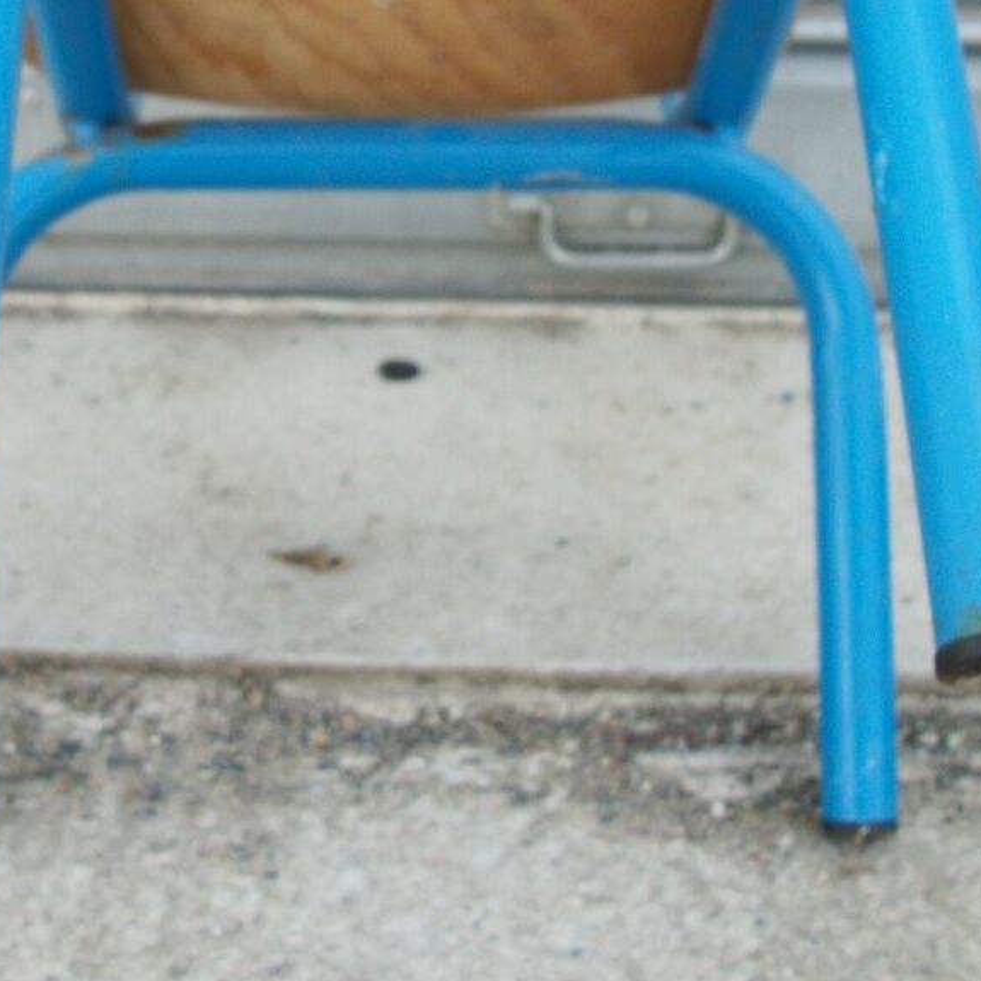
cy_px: 273
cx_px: 254
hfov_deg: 27.0
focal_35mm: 63
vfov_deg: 27.0
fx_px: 2020
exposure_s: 1/250
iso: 80
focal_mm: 5.7
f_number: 2.9
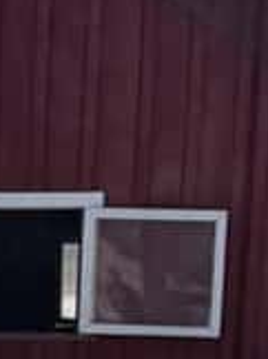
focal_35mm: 152
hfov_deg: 9.5
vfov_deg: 12.1
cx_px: -104
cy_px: 627
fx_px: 1573
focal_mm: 6.8
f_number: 1.8
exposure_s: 1/3247
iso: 80
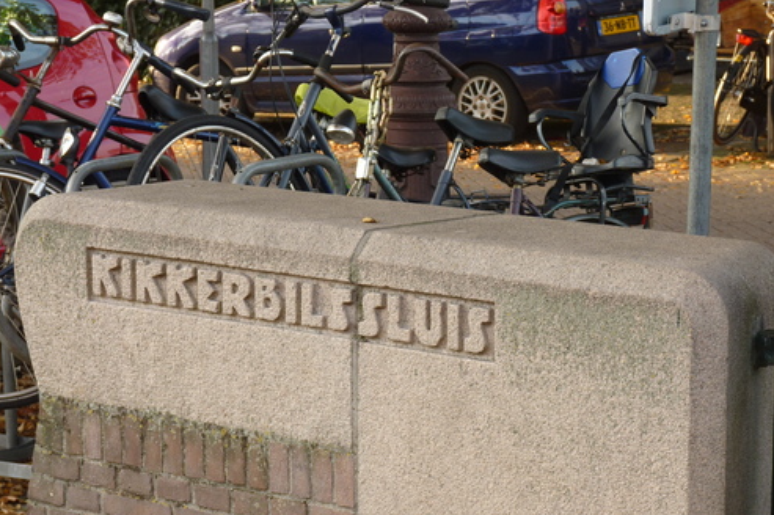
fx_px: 3008
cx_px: 387
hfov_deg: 14.7
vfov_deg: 9.8
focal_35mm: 140
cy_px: 290
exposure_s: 1/60
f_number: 3.6
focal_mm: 23.7
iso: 80
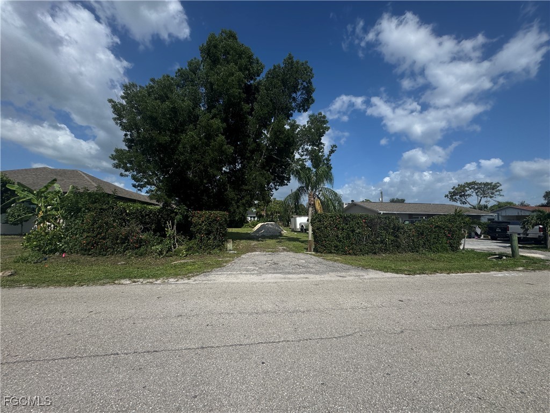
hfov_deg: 102.1
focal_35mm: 14
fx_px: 222
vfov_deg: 85.7
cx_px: 275
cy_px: 206
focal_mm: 2.22
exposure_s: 1/2674
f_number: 2.2
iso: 40
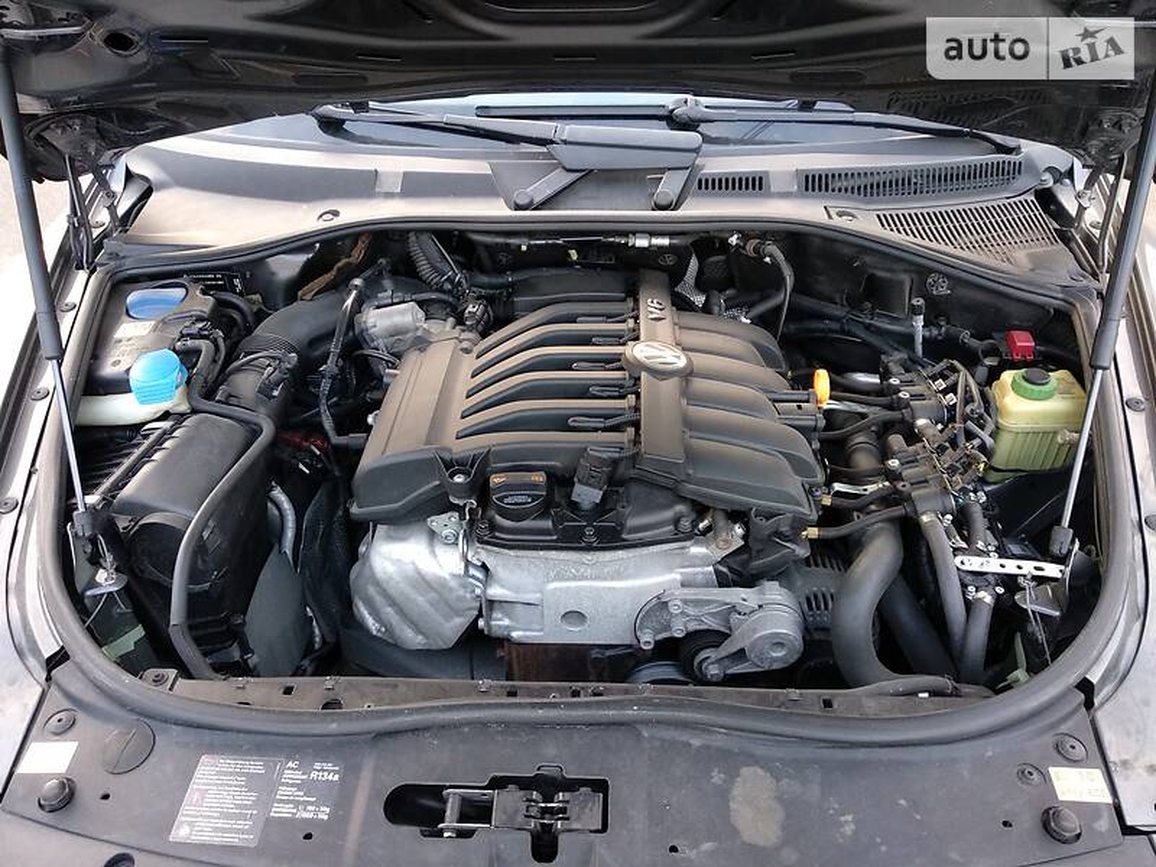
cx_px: 578
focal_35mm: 26
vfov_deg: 53.1
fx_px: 868
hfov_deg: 67.3
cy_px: 434
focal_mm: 3.8
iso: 400
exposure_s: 1/33
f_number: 2.2
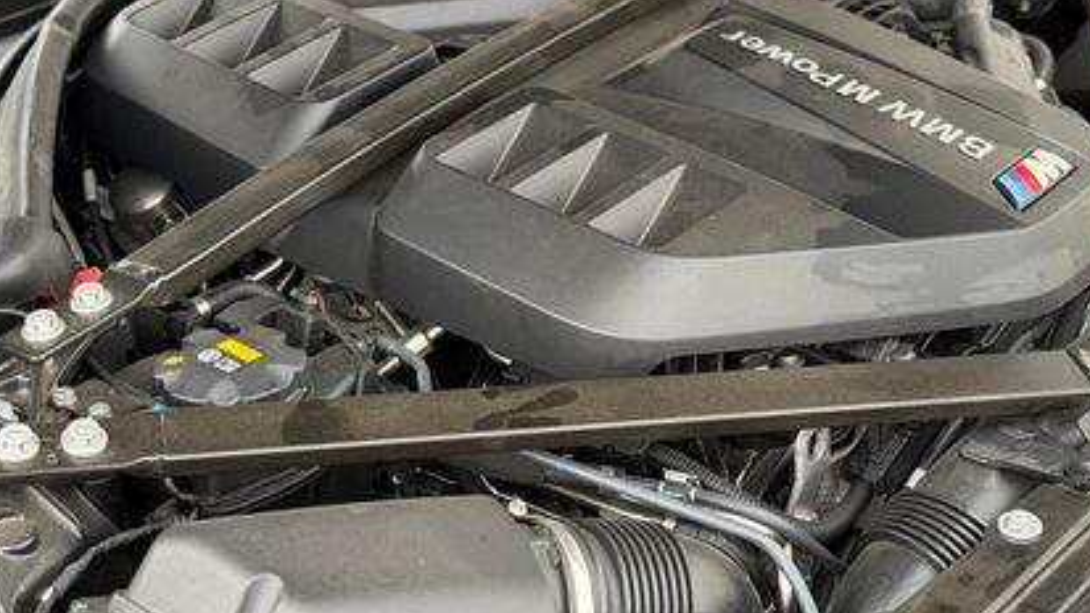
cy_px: 193
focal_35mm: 81
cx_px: 575
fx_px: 2340
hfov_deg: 26.2
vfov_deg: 14.9
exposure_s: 1/266
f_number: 1.78
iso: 80
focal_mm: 6.76
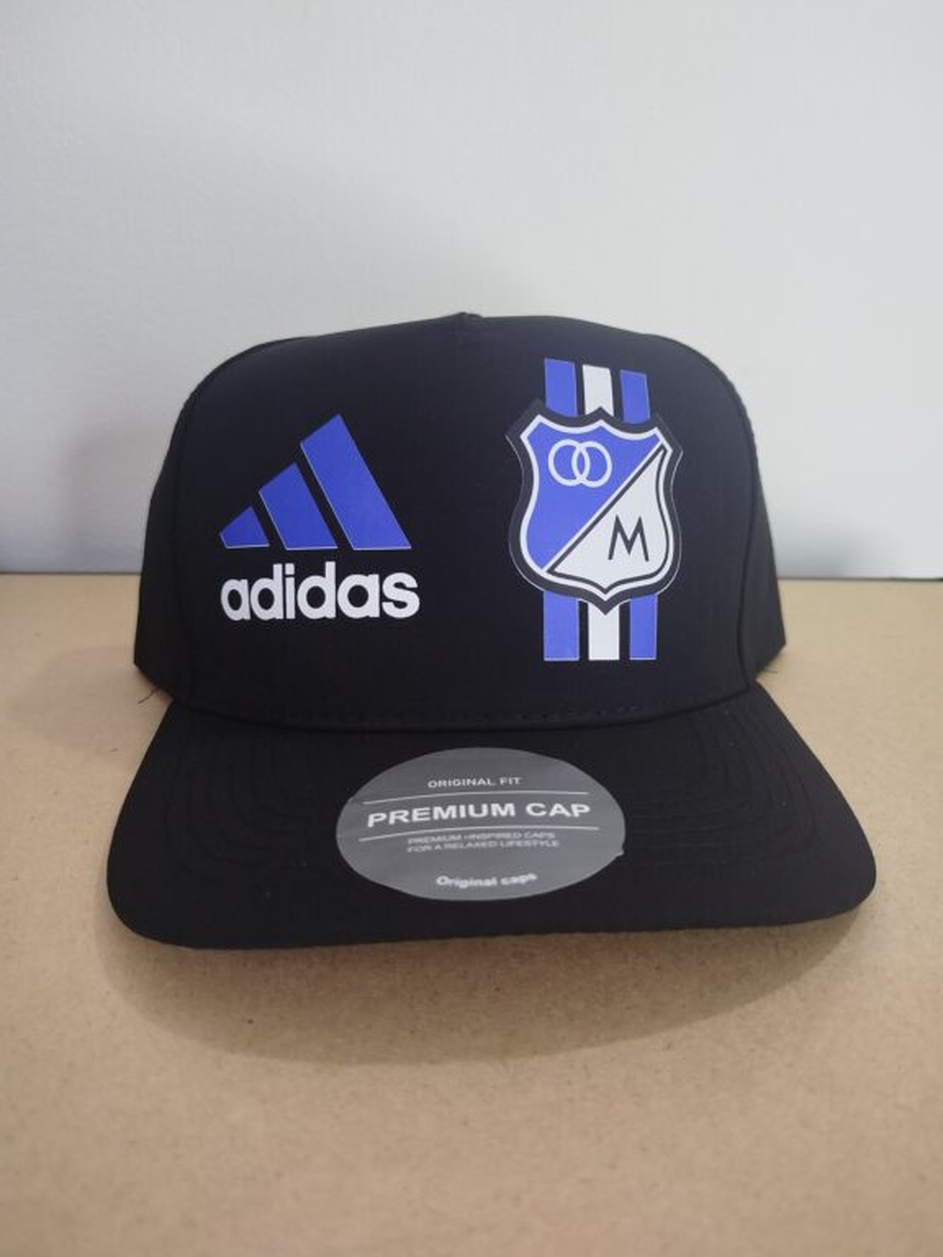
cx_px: 470
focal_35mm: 25
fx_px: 908
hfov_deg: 54.9
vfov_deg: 69.4
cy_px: 617
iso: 200
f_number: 1.7
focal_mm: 5.31
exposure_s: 1/33
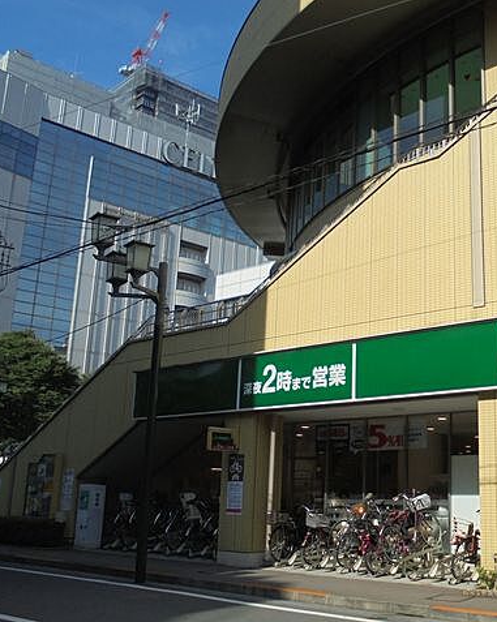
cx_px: 408
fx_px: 699
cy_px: 310
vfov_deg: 48.0
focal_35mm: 38
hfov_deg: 37.5
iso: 100
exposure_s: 1/100
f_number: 11.8
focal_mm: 5.3
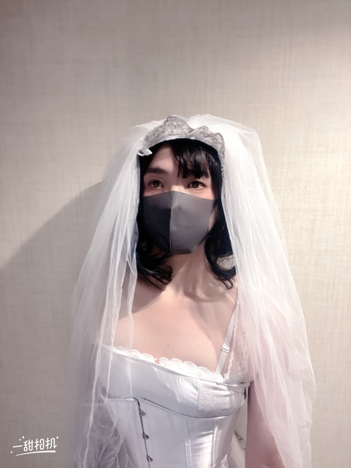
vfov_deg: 73.9
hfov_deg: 58.9
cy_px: 234
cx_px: 176
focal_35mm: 23
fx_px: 311
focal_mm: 2.71
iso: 320
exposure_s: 1/60
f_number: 2.2
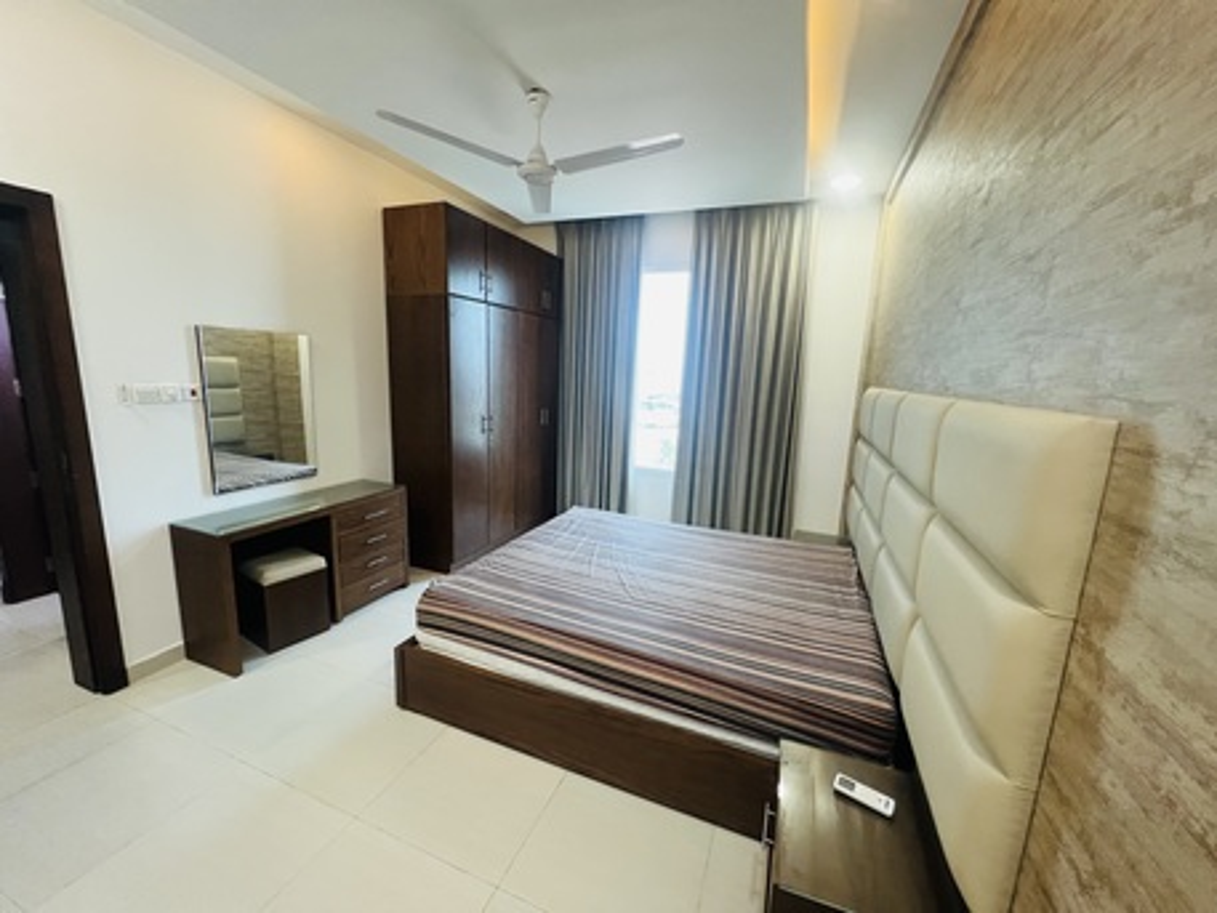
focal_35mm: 13
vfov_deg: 89.9
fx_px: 457
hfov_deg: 106.2
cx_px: 608
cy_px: 456
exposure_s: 1/100
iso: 200
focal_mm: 1.57
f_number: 1.8
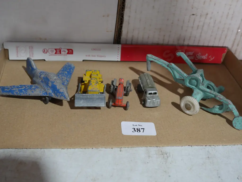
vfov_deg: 31.5
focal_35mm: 46
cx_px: 121
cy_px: 91
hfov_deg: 41.2
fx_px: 322
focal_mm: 23
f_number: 5.1
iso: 500
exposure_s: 1/60
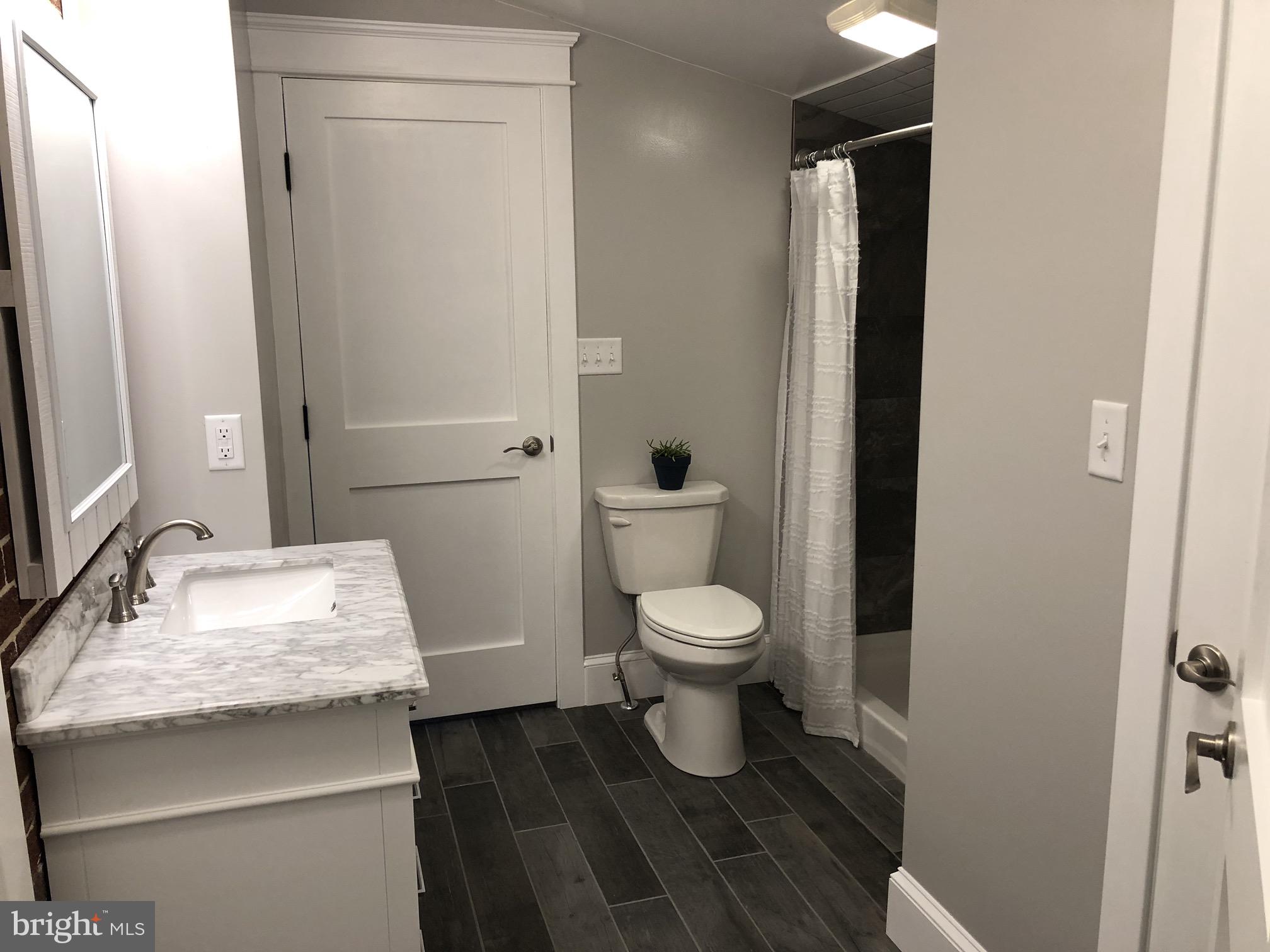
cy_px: 476
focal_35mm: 28
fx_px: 1027
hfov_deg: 63.4
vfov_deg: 49.7
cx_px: 635
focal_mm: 4
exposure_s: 1/30
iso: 32
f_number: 1.8
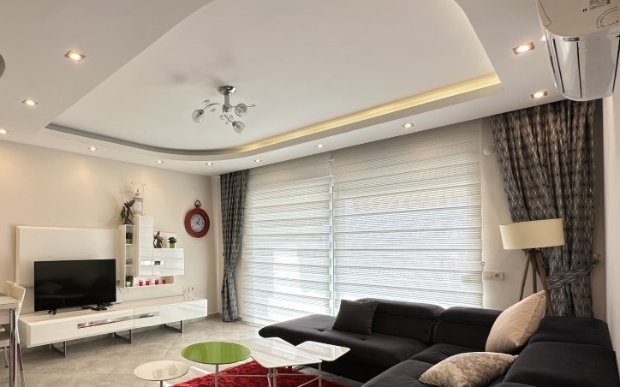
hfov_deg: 80.6
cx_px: 229
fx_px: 355
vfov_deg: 56.6
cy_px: 241
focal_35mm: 21
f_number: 2.2
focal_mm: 2.22
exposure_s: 1/99
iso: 50
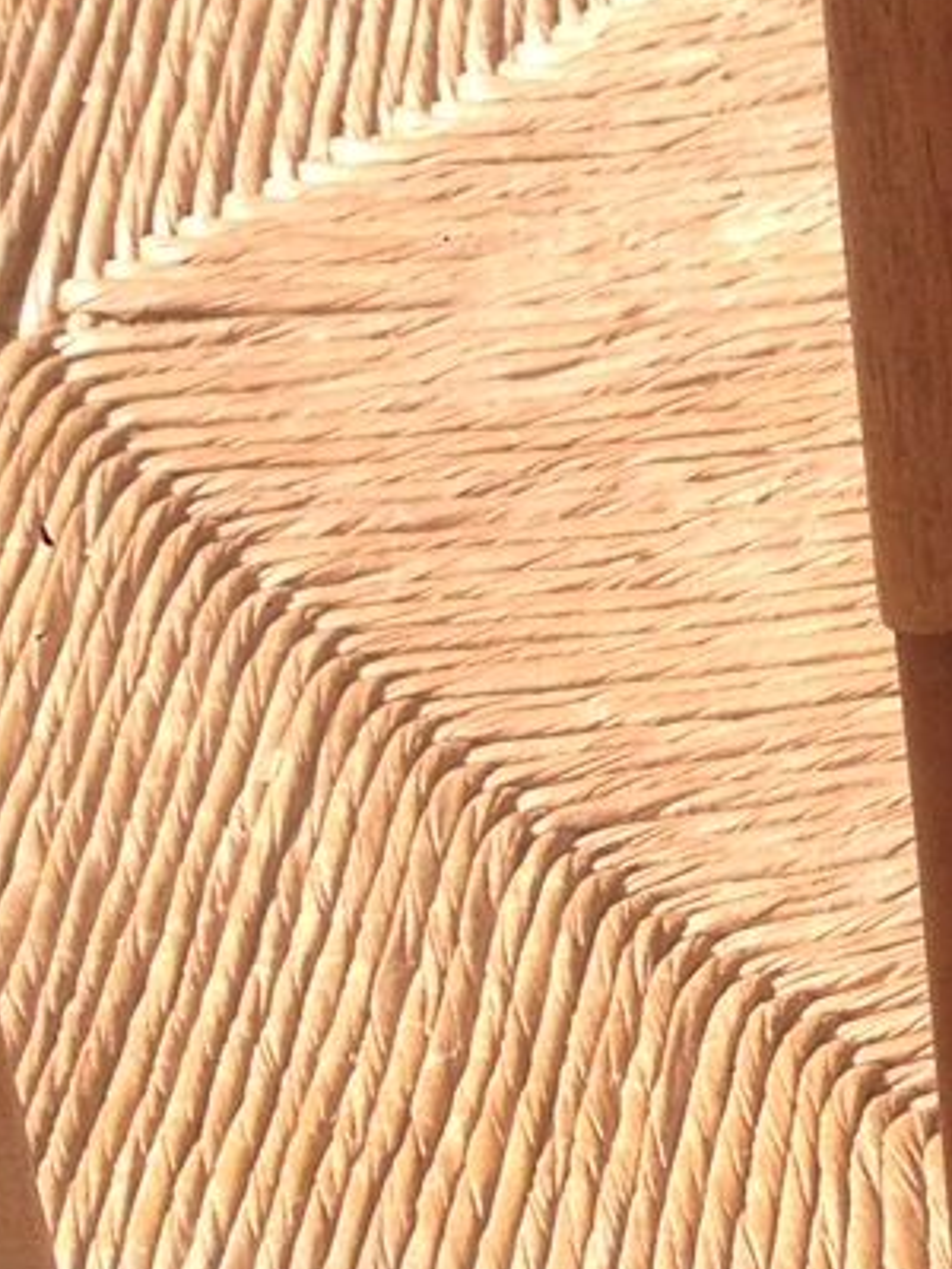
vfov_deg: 11.7
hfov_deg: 8.5
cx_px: 1574
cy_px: 305
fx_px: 6197
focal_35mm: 169
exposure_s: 1/653
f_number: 2.4
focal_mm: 4.12
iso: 50
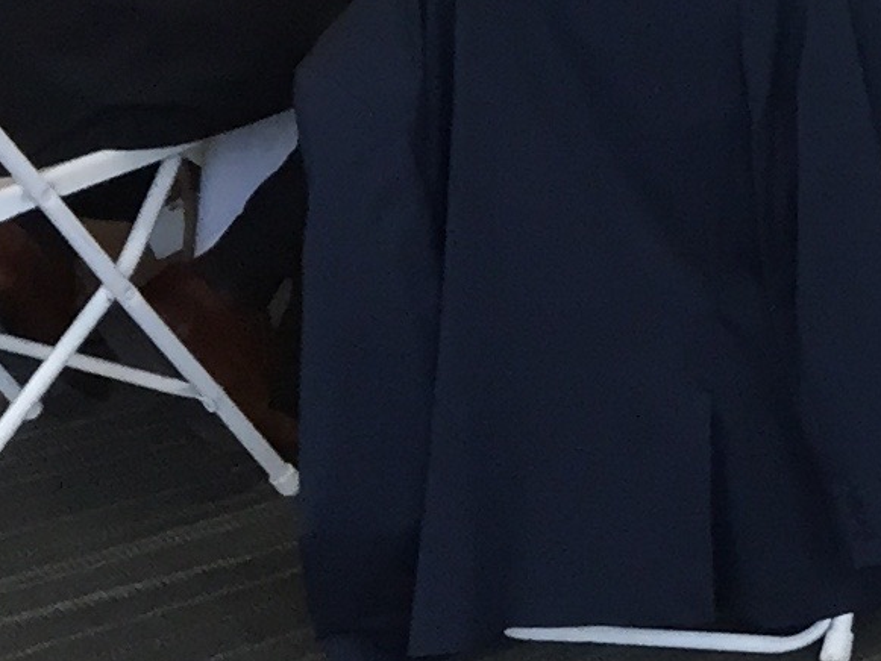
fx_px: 4149
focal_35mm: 163
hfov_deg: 10.6
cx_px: 2050
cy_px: -852
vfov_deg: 8.4
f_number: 2.2
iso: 64
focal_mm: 4.15
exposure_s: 1/30
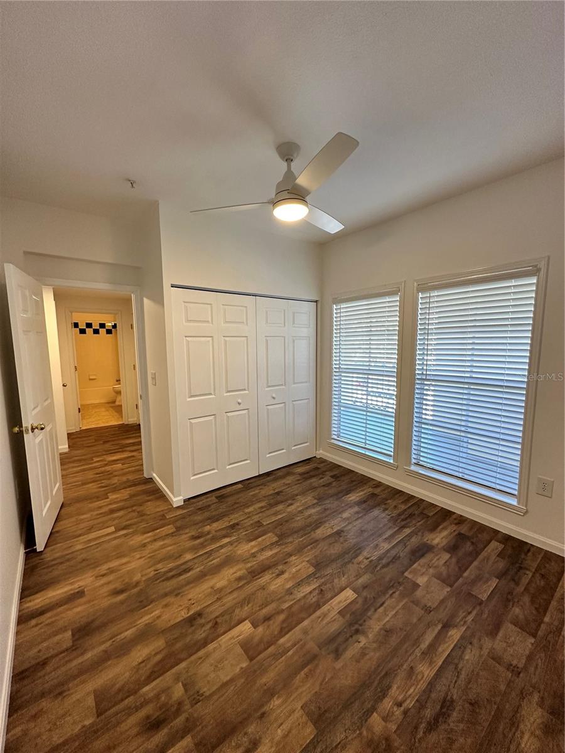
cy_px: 376
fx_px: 305
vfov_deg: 102.1
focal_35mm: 14
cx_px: 282
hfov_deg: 85.7
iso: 200
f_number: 2.2
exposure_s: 1/120
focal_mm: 2.22
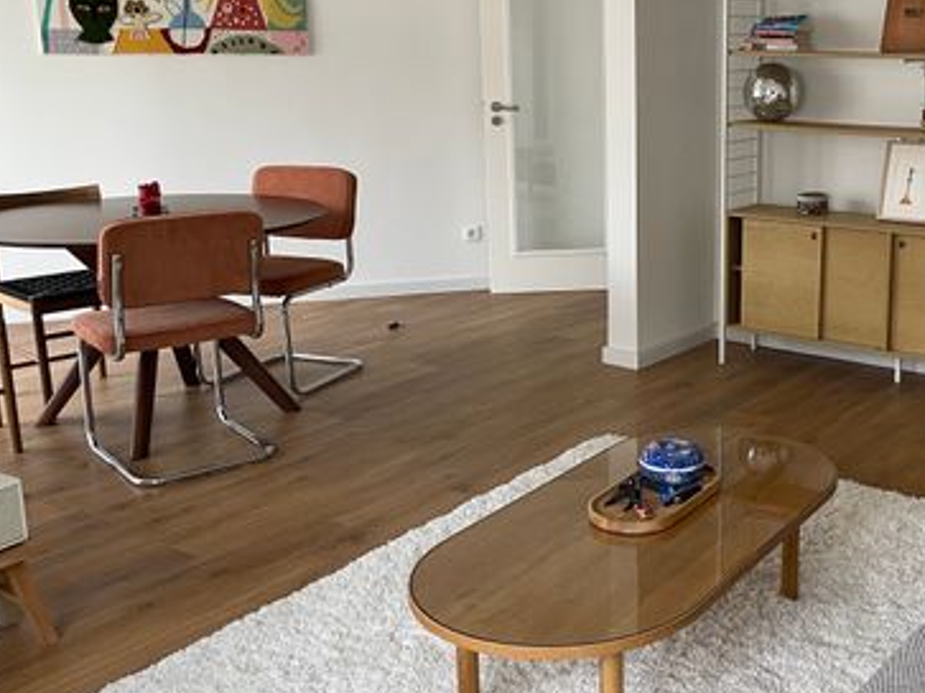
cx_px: 665
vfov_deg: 33.5
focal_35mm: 43
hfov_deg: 42.8
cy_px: 303
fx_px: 1149
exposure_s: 1/90
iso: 125
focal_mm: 4.2
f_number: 1.6
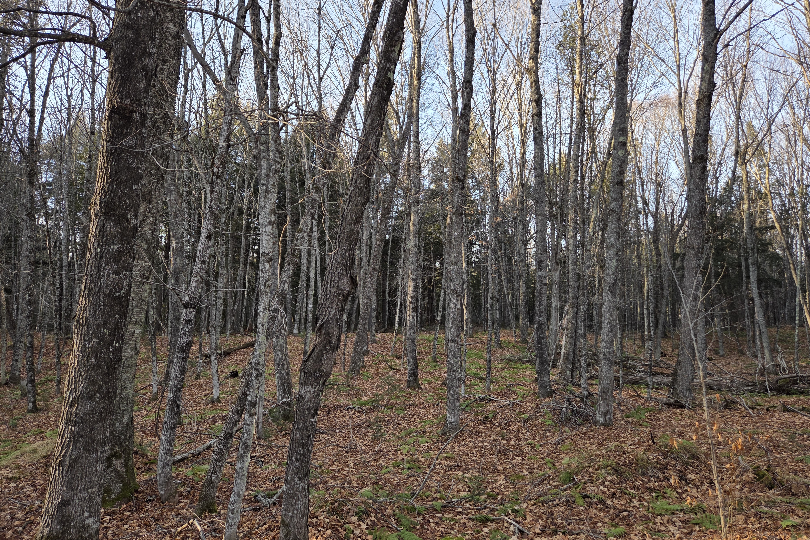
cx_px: 406
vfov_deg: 53.0
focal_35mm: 24
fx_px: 540
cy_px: 242
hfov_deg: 73.7
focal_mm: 5.4
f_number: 1.8
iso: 80
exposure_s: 1/569
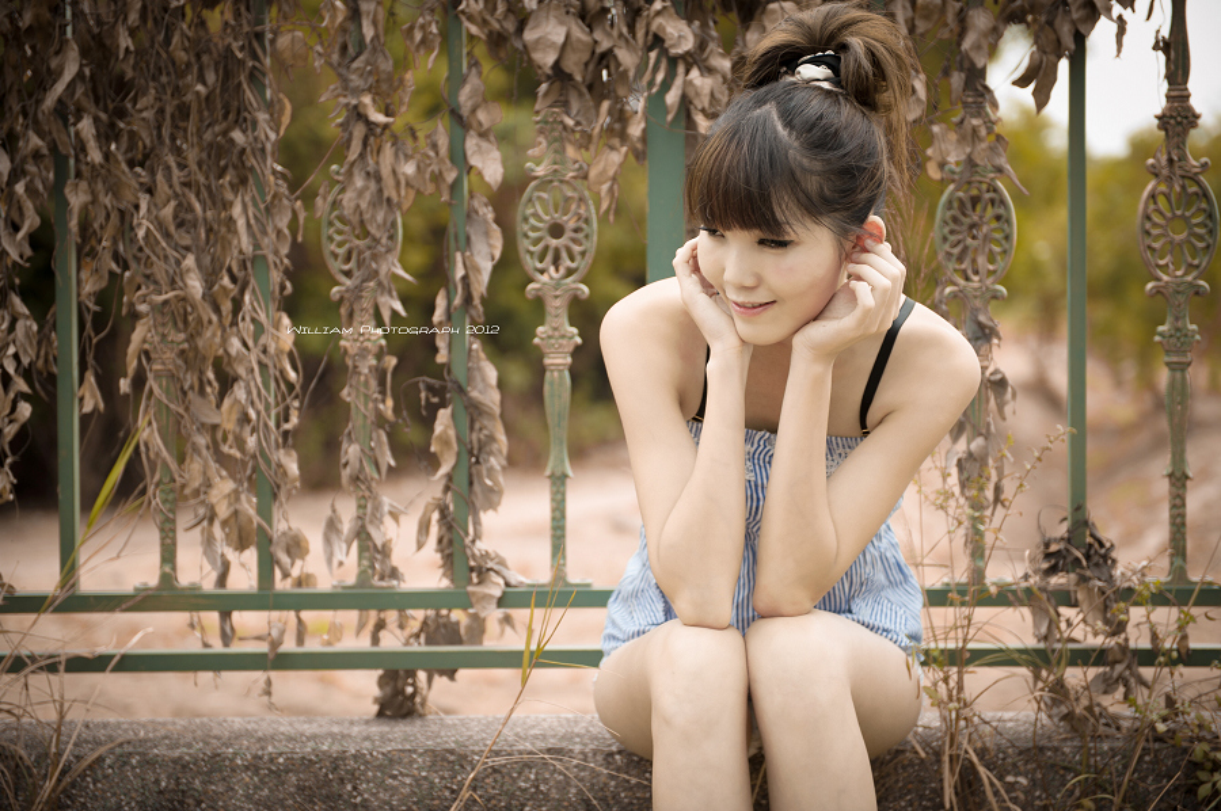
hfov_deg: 28.9
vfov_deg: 19.4
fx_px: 2372
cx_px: 610
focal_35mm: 70
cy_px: 406
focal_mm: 70
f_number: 2.8
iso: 100
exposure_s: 1/320
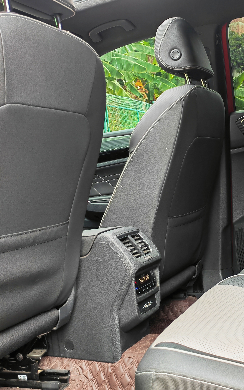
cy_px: 174
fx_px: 500
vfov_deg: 42.6
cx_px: 228
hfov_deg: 26.3
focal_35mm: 47
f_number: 1.9
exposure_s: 1/110
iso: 100
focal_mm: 5.52
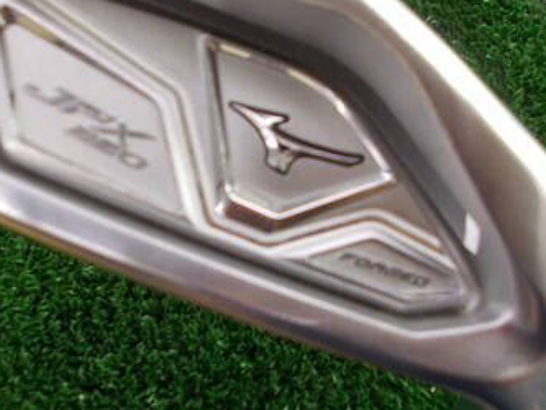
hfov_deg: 37.9
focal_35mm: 50
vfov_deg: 29.0
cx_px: 200
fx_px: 789
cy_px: 156
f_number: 3.2
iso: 125
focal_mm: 4.6
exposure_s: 1/25
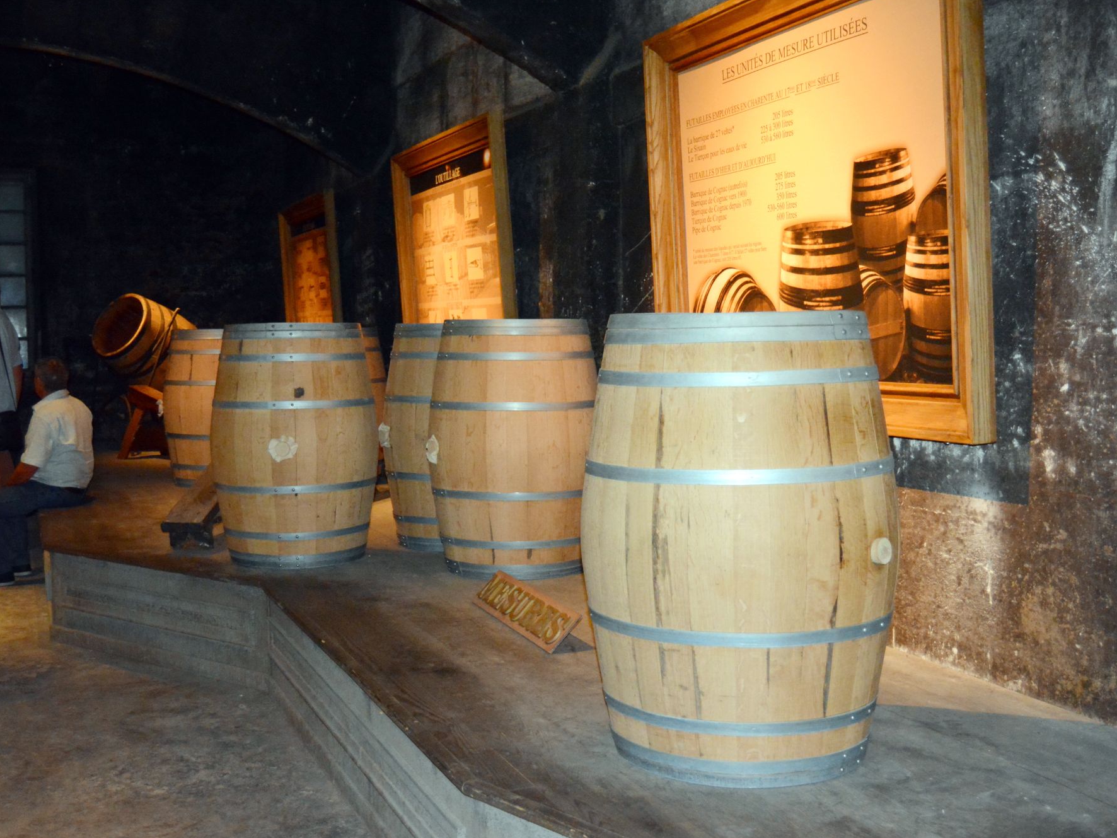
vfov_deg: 36.0
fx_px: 1291
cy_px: 415
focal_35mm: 40
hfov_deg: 46.8
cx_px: 533
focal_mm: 24
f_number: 3.8
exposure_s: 1/60
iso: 3200
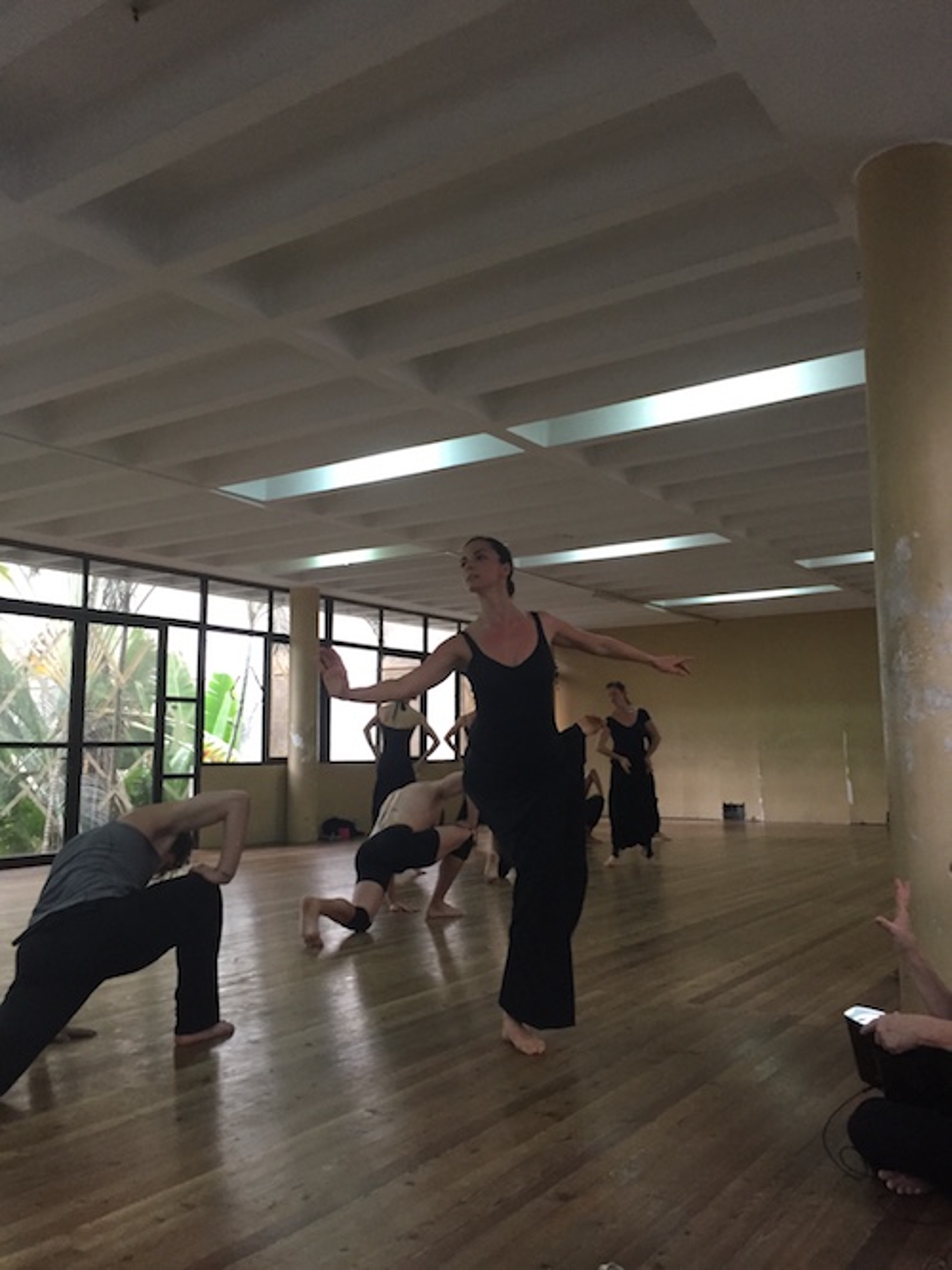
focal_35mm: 29
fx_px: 1064
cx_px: 476
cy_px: 635
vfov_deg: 61.7
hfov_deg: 48.2
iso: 200
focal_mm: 4.15
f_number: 2.2
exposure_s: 1/30
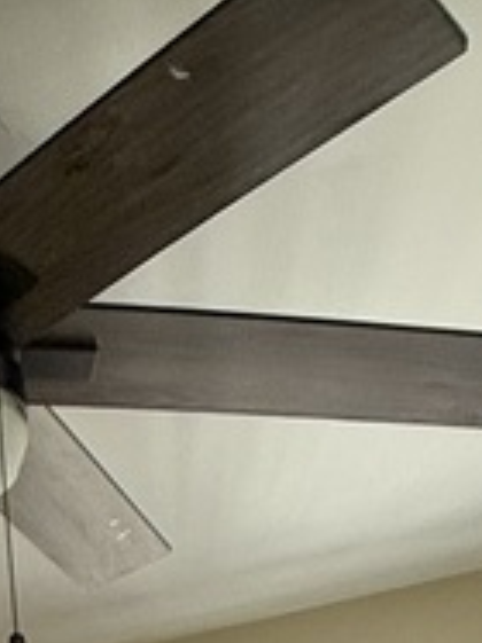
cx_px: 220
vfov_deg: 14.8
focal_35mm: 81
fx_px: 1506
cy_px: 1551
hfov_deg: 18.2
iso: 64
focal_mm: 2.22
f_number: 2.2
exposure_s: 1/99
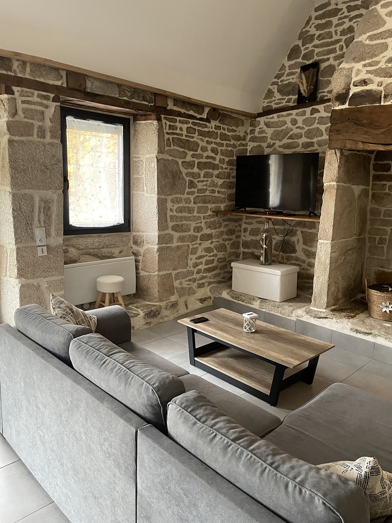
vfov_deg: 67.3
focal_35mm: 26
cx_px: 196
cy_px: 262
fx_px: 393
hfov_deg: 53.1
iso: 400
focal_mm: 4.2
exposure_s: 1/50
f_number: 1.6
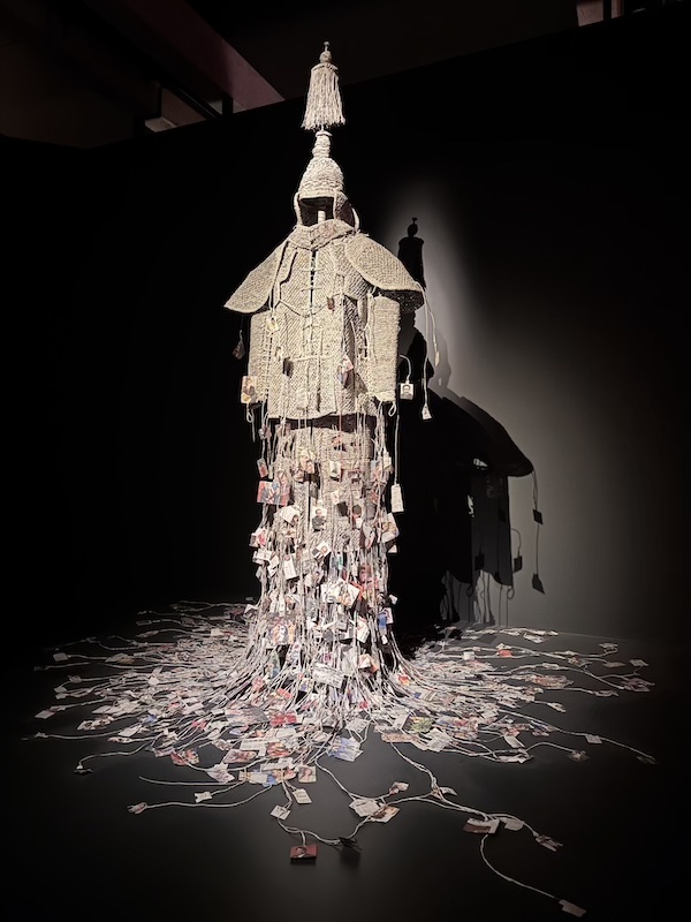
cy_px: 461
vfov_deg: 71.6
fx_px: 639
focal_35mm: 24
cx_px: 346
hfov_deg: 56.8
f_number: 1.78
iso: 1000
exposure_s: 1/11
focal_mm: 6.76
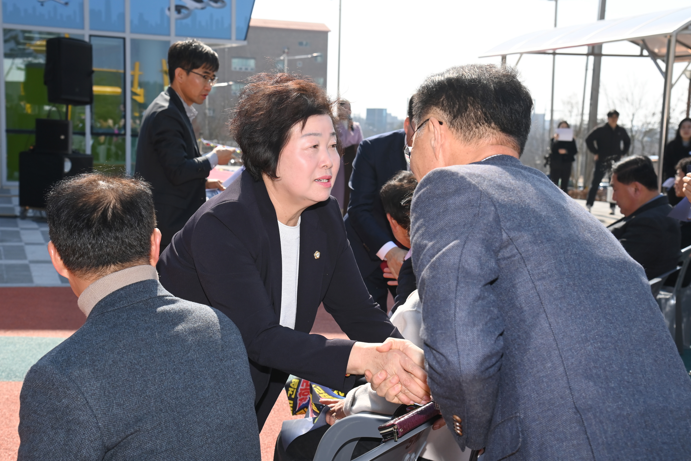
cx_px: 346
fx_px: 960
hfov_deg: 39.6
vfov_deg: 27.0
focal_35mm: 50
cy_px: 230
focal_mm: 50
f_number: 8
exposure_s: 1/800
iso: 400
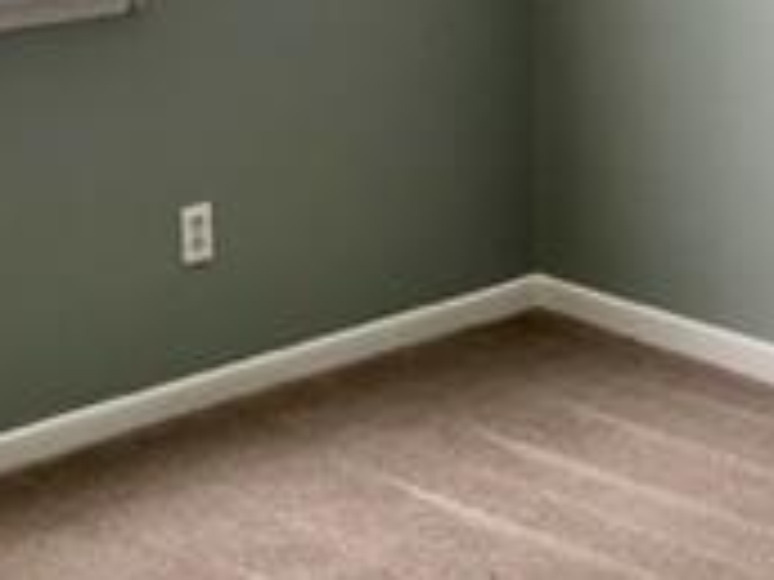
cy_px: 58
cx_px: 526
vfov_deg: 15.1
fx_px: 2169
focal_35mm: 97
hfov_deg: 20.2
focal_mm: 5.7
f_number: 1.5
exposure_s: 1/100
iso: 125
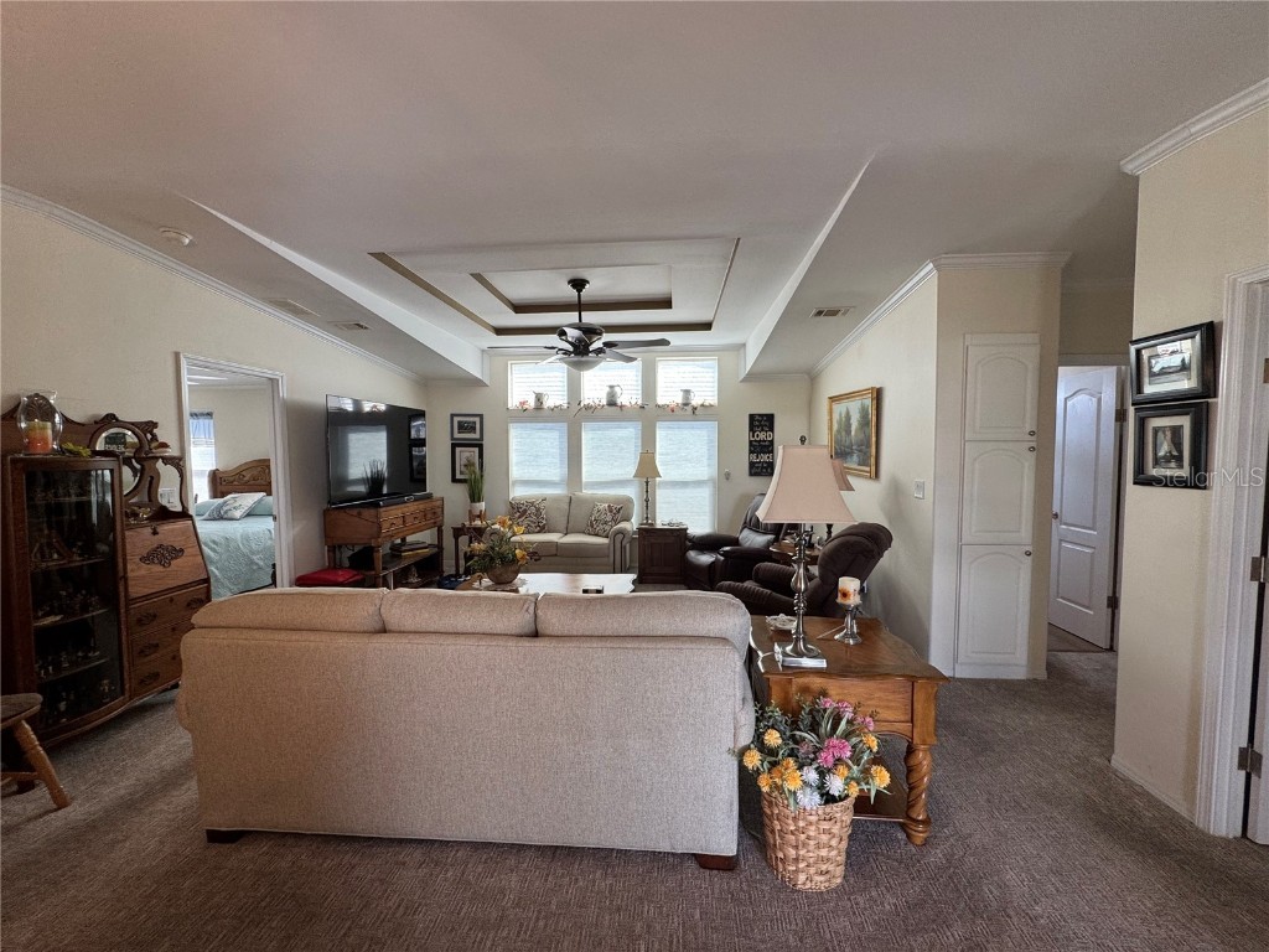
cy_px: 476
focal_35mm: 14
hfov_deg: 102.1
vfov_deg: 85.7
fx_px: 513
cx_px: 634
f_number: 2.2
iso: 160
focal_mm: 2.22
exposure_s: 1/120
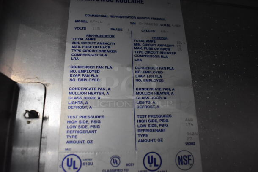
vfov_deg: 48.0
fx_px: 194
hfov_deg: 67.3
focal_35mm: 27
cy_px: 86
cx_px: 129
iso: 3200
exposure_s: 1/60
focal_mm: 18
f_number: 4
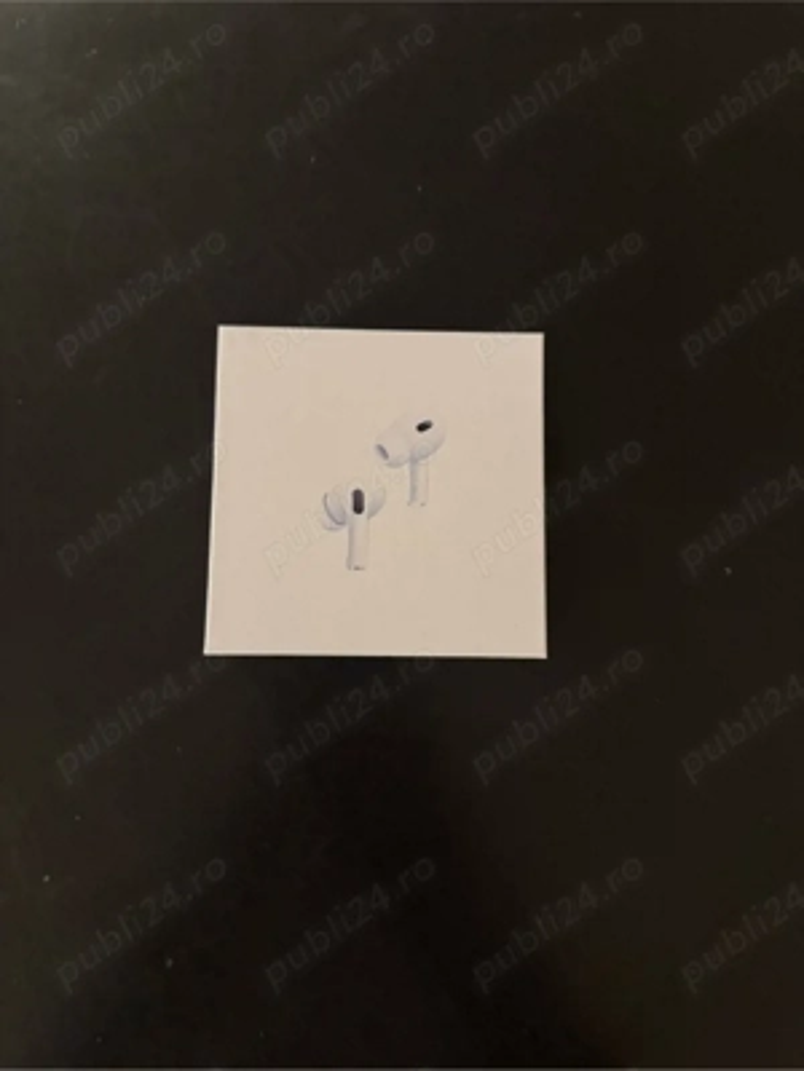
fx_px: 743
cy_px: 536
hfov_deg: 56.8
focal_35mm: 24
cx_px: 402
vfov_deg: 71.6
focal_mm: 6.76
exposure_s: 1/33
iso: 640
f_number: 1.78
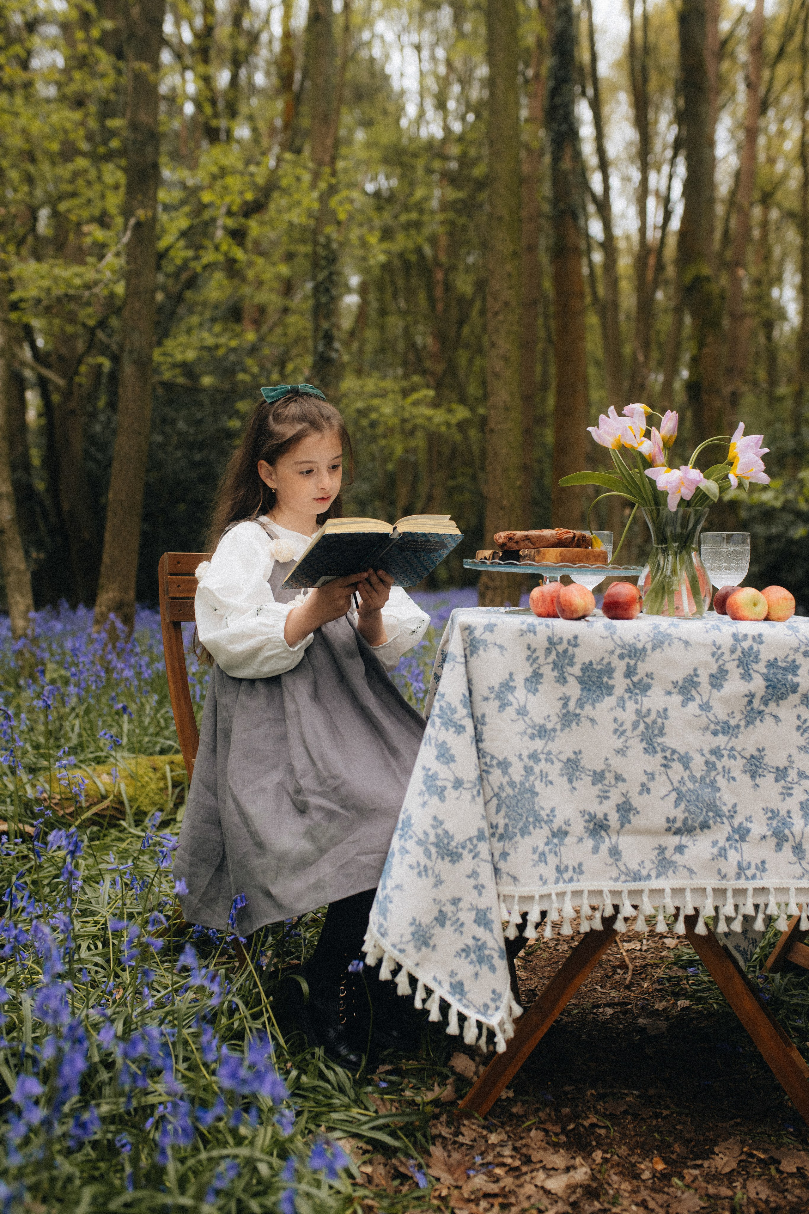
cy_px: 607
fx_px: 1180
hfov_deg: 37.9
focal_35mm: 35
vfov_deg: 54.4
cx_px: 404
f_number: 2.5
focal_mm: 35
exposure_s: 1/400
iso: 400
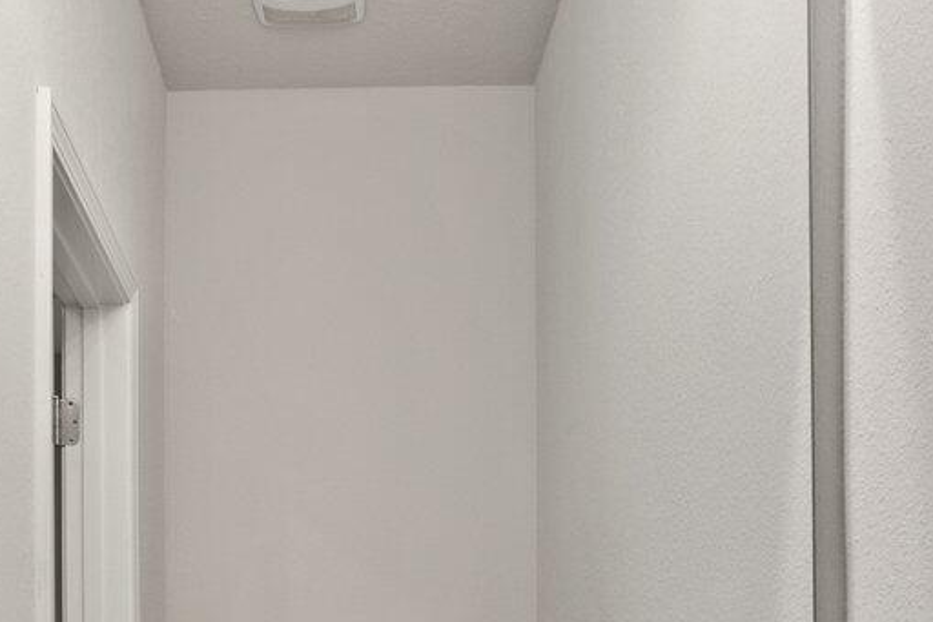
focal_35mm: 52
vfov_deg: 24.0
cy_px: 714
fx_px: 1347
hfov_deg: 37.8
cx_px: 323
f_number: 10
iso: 500
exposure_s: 1/5
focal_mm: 13
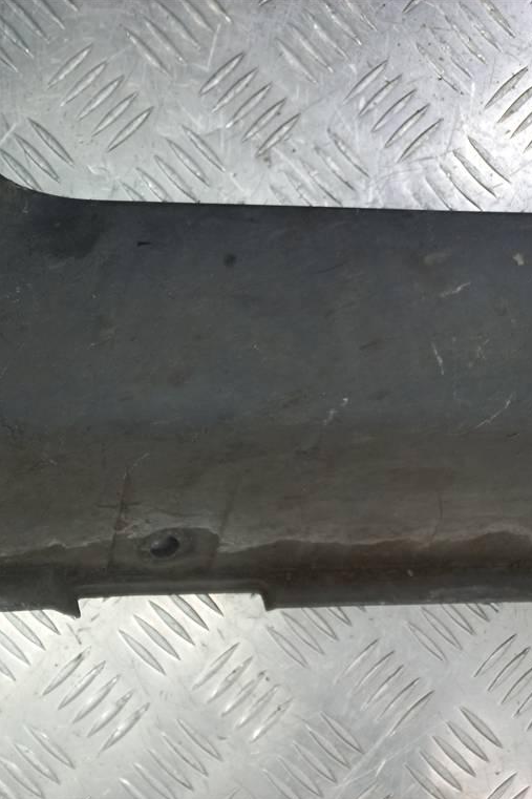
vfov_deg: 54.4
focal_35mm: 35
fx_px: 776
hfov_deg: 34.8
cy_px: 400
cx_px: 16
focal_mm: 4.6
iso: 64
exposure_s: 1/50
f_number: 1.8
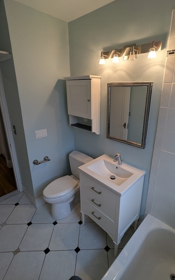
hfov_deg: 64.5
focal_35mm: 18
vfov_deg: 91.0
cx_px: 103
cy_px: 133
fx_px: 137
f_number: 2.2
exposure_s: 1/120
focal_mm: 2.35
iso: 79
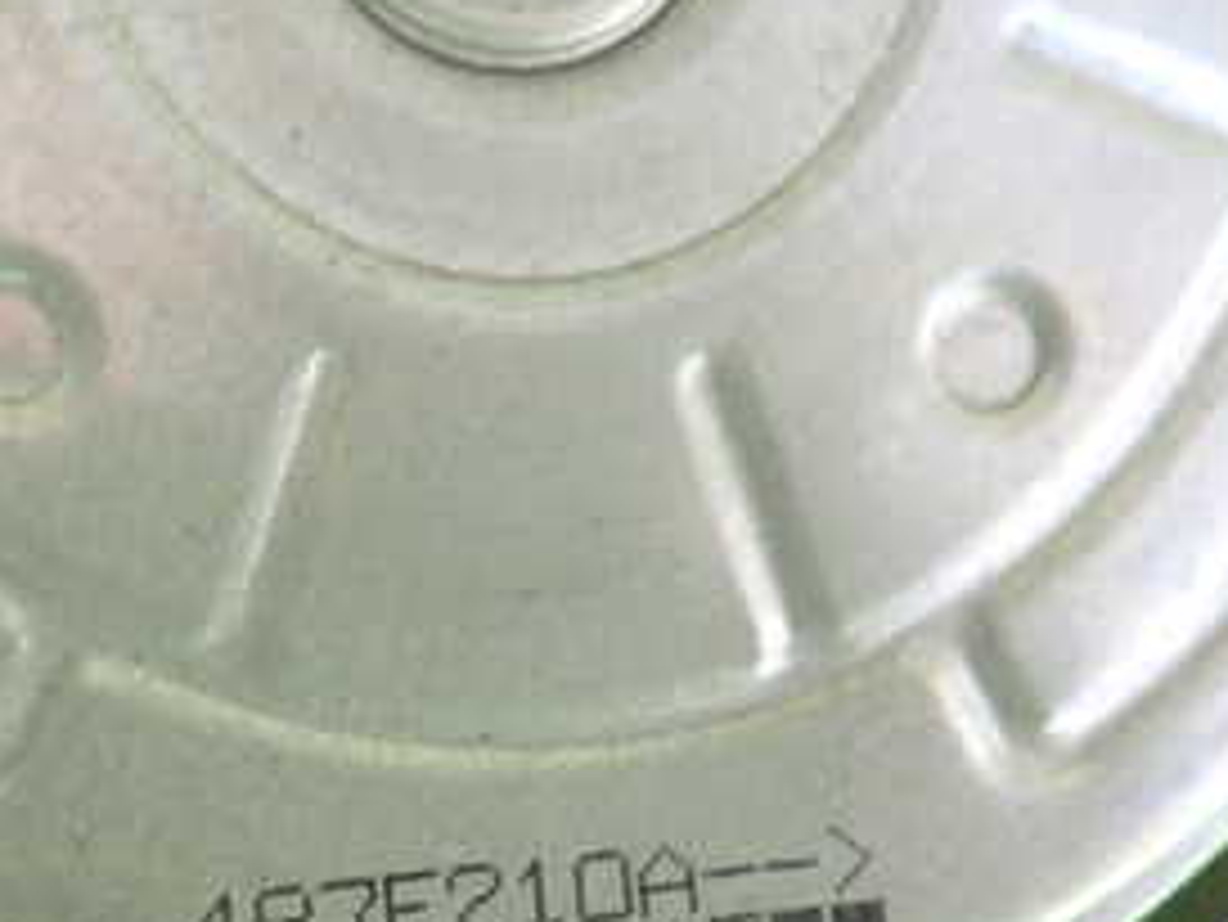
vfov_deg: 25.5
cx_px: 333
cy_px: 882
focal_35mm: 55
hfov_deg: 34.3
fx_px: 1952
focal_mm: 4.5
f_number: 2
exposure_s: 1/50
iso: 200
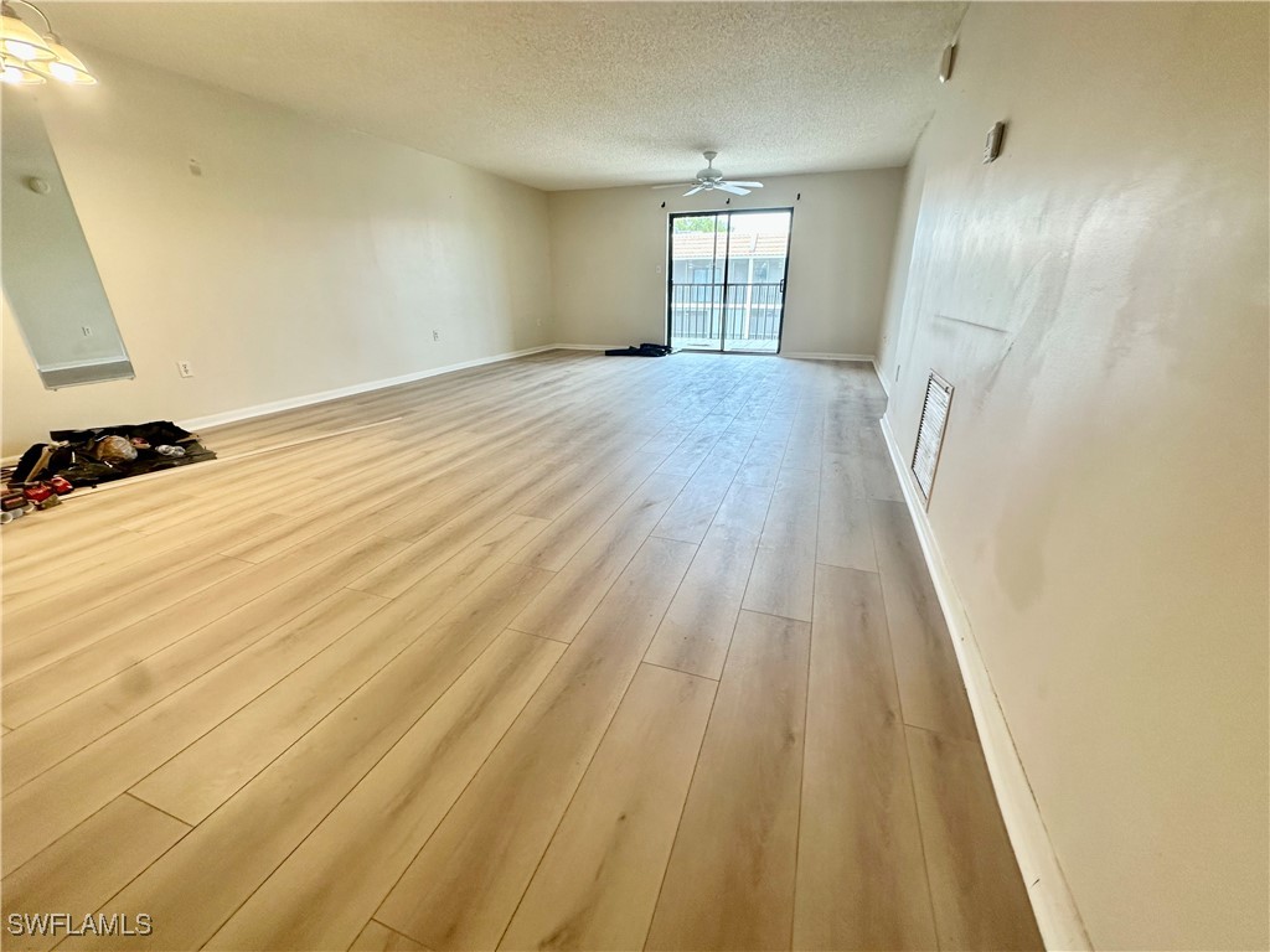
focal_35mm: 14
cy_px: 476
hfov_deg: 102.1
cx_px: 635
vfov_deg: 85.7
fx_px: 514
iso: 100
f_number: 2.2
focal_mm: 2.22
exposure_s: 1/120
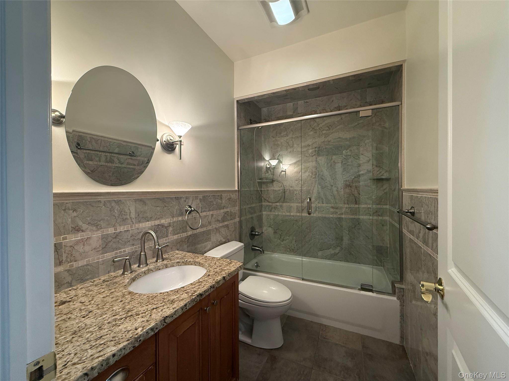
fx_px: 206
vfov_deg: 85.7
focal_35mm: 14
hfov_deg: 102.1
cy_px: 190
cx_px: 254
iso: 320
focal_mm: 2.22
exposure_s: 1/120
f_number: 2.2
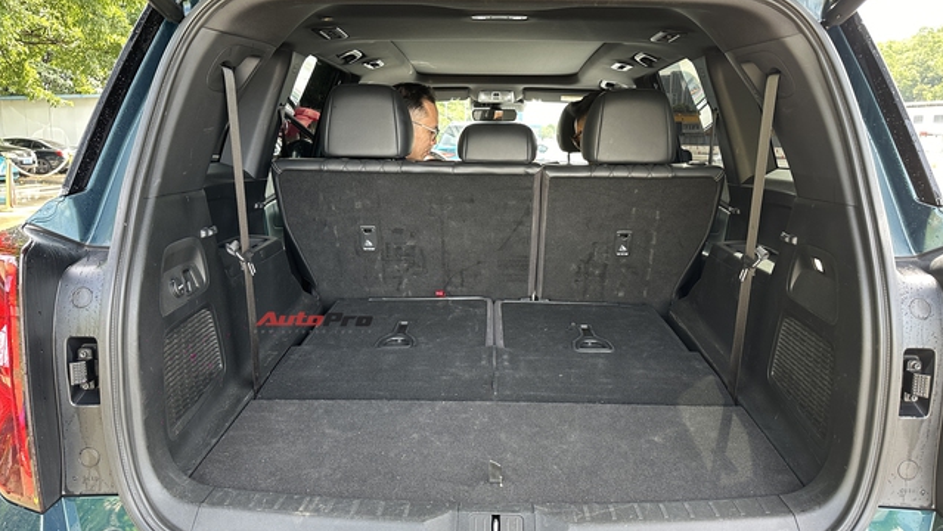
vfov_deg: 42.9
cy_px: 256
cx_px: 480
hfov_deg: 69.8
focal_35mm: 27
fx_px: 675
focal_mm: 6.86
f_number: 1.78
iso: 125
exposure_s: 1/121
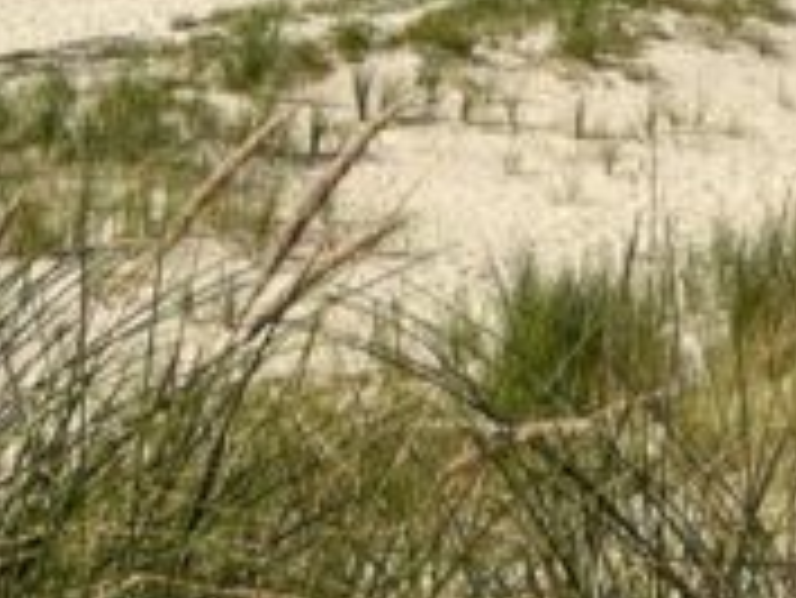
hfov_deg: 15.2
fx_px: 2968
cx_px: 216
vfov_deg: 10.0
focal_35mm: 129
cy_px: -859
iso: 50
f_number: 1.5
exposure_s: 1/6993
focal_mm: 5.7
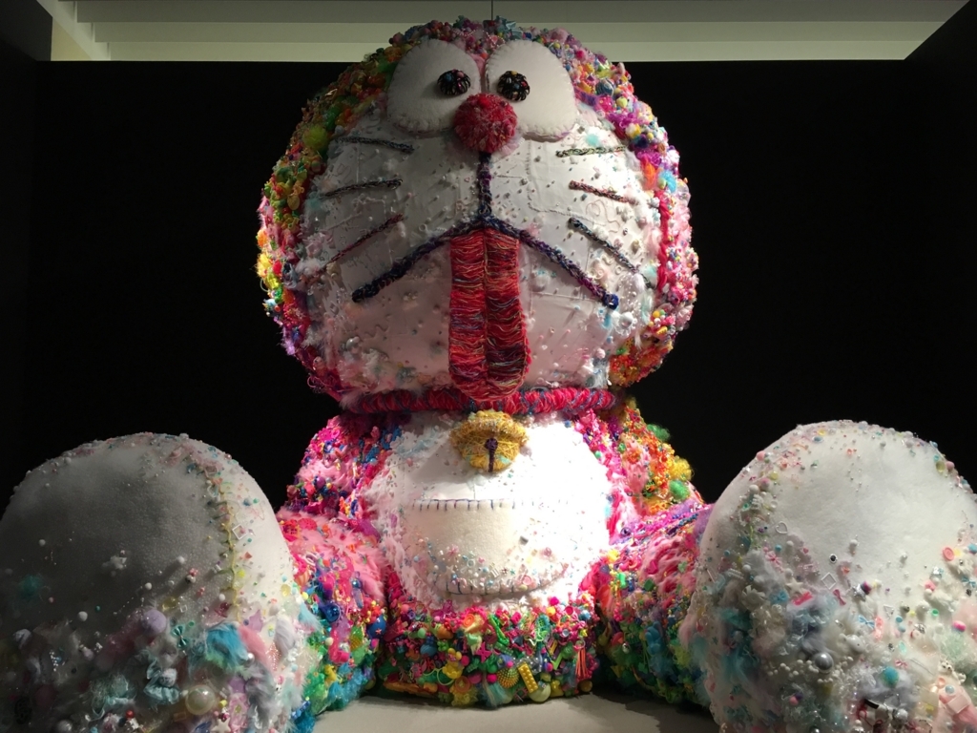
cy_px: 366
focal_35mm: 29
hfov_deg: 61.7
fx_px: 818
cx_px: 488
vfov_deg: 48.2
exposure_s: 1/33
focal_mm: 4.15
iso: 125
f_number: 2.2
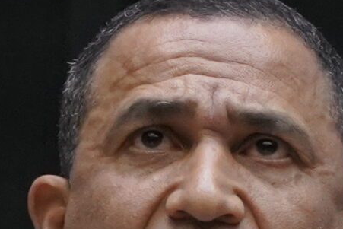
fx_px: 6871
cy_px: 554
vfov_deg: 1.9
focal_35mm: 721
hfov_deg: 2.9
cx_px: 177
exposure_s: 1/125
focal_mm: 85
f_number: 4
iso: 4000
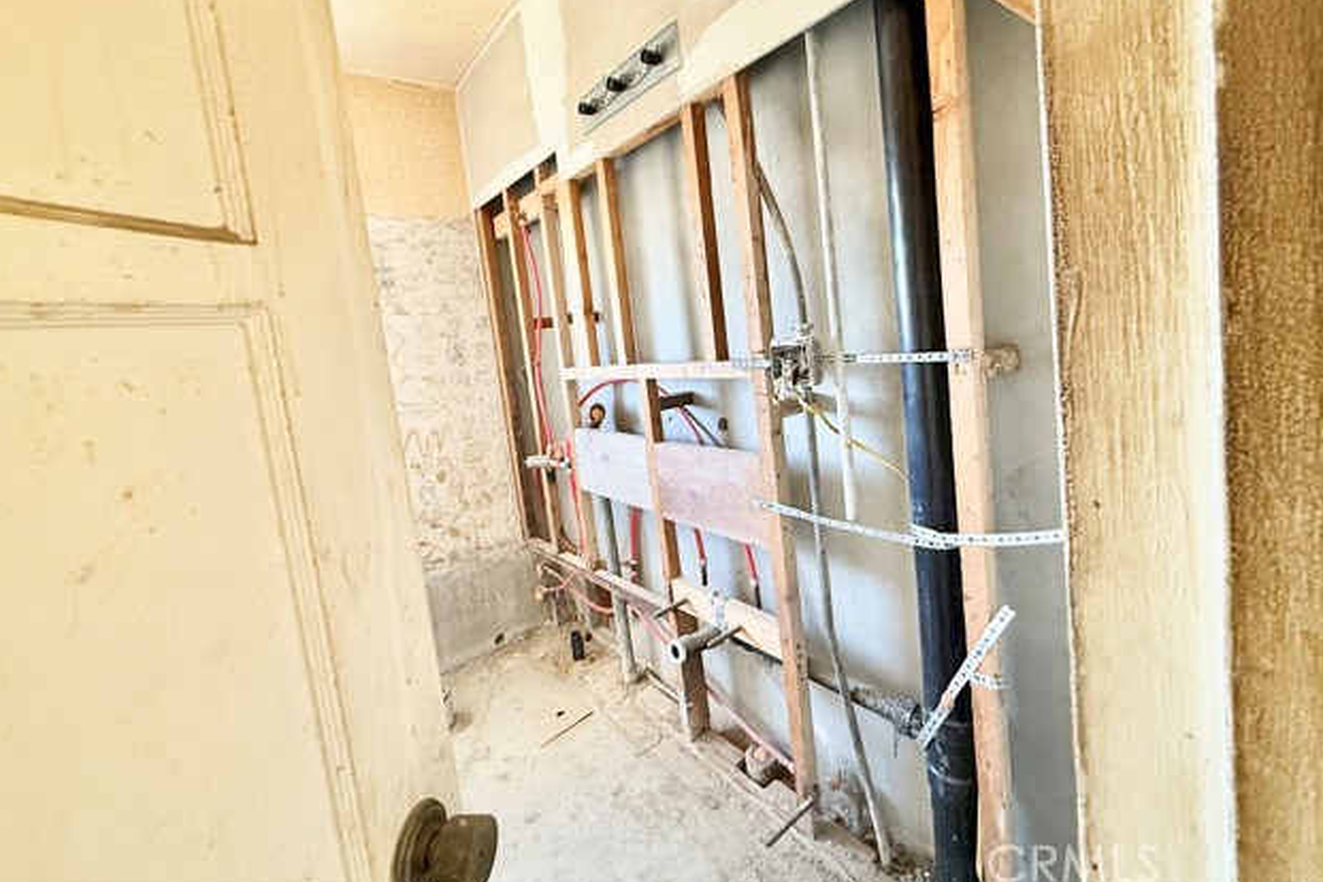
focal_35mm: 15
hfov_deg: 100.4
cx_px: 660
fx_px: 551
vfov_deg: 77.0
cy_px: 383
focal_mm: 2.22
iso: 400
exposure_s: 1/67
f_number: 2.2
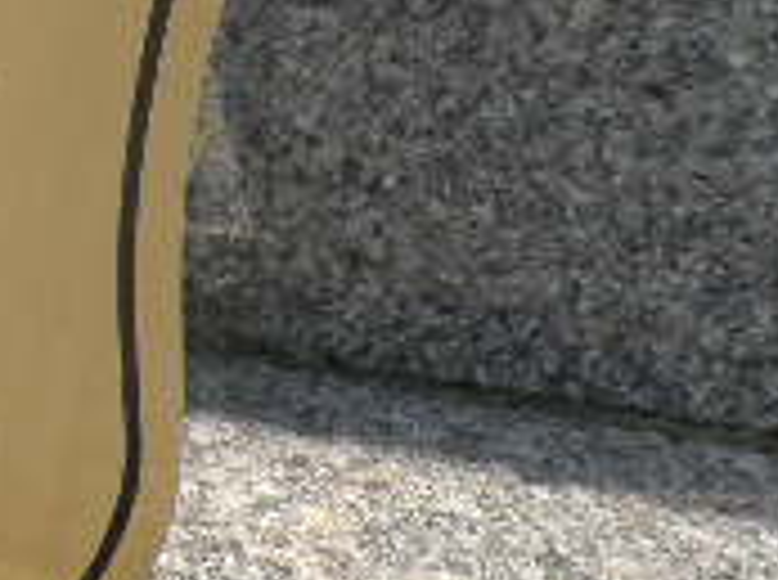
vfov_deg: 16.3
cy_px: 27
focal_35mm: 89
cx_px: -531
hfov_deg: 18.4
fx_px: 1996
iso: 64
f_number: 3.3
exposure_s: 1/320
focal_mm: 4.3
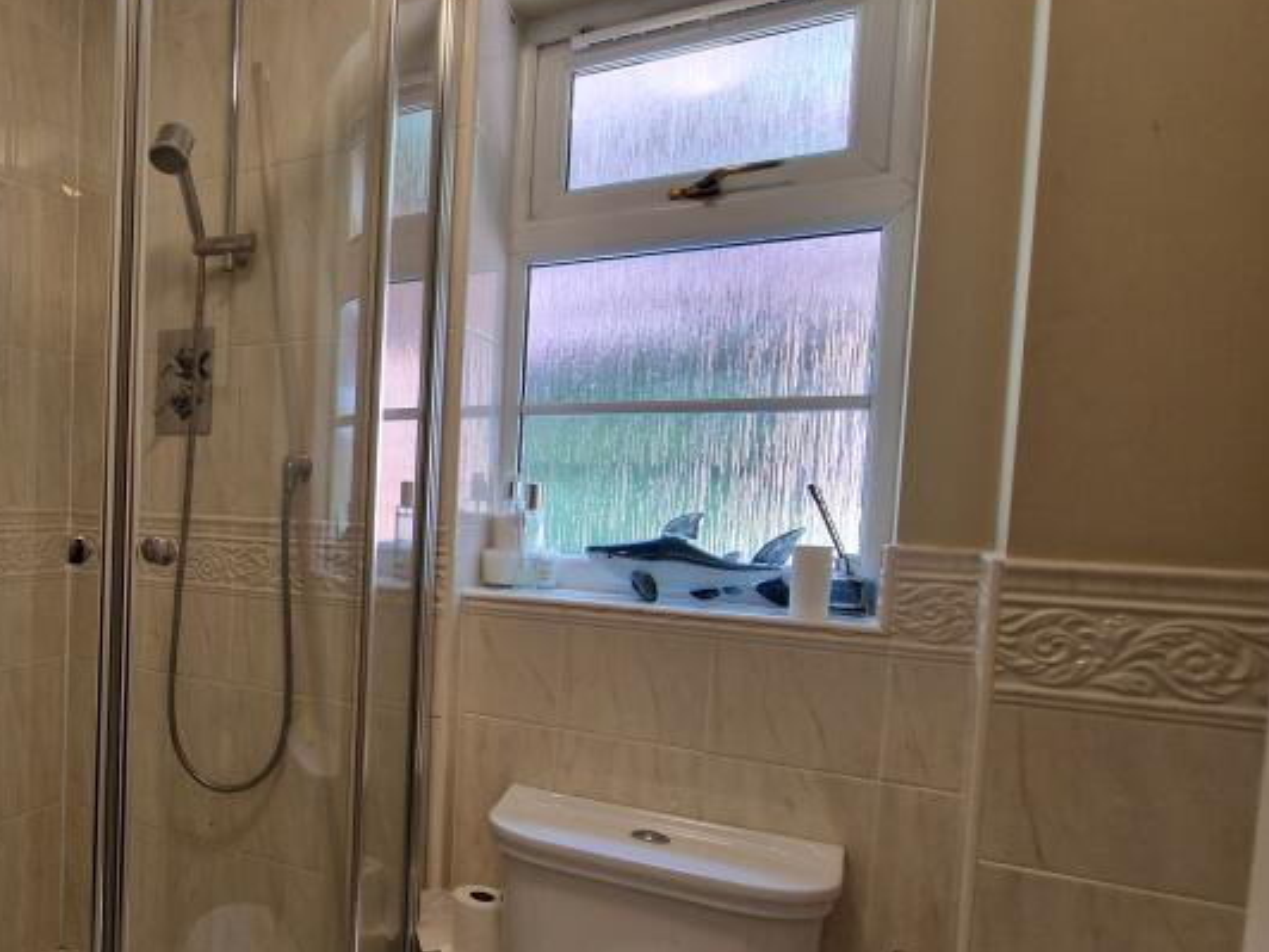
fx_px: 916
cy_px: 539
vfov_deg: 54.7
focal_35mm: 25
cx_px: 98
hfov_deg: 58.0
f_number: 2.2
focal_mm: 2.2
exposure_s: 1/50
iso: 125
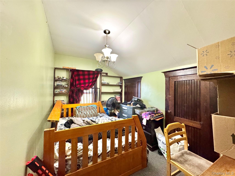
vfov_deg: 85.7
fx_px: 95
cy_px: 88
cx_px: 118
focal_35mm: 14
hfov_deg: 102.1
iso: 800
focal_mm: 2.22
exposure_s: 1/60
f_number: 2.2
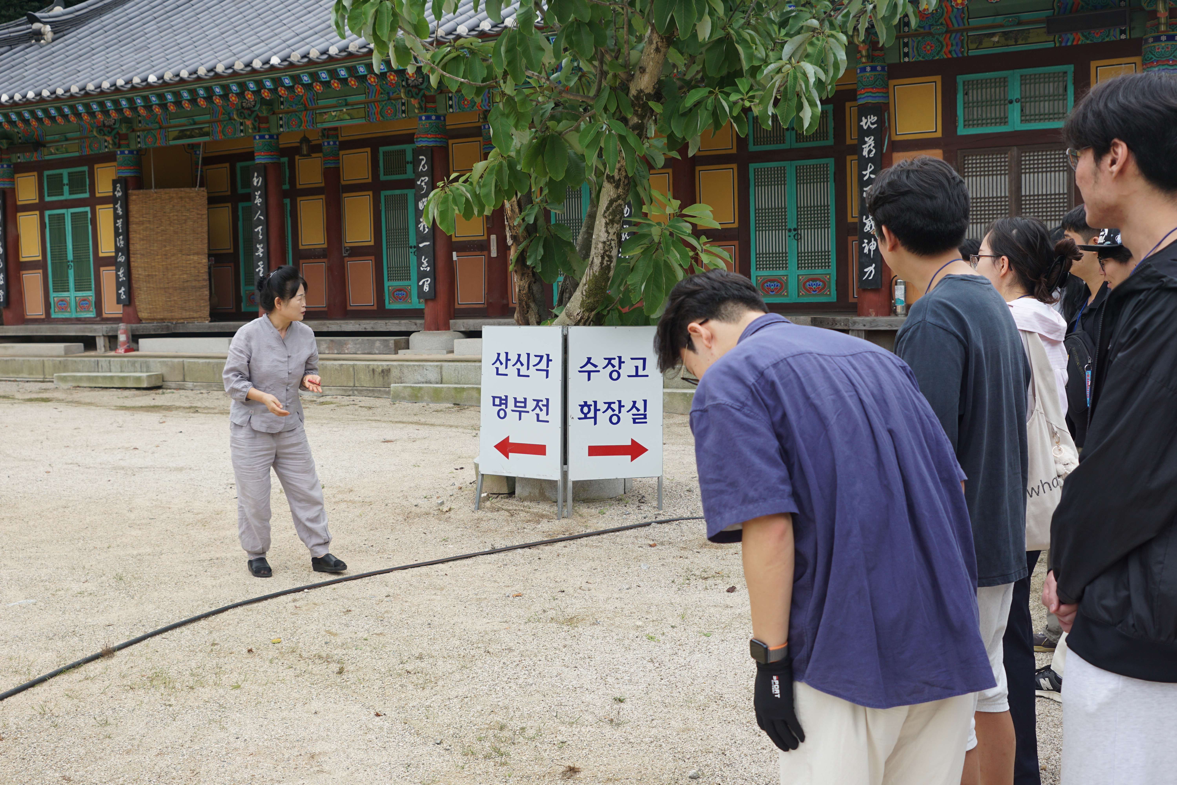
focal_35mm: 36
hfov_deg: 53.1
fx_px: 1177
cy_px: 392
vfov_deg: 36.9
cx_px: 588
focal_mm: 24
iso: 100
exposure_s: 1/200
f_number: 4.5
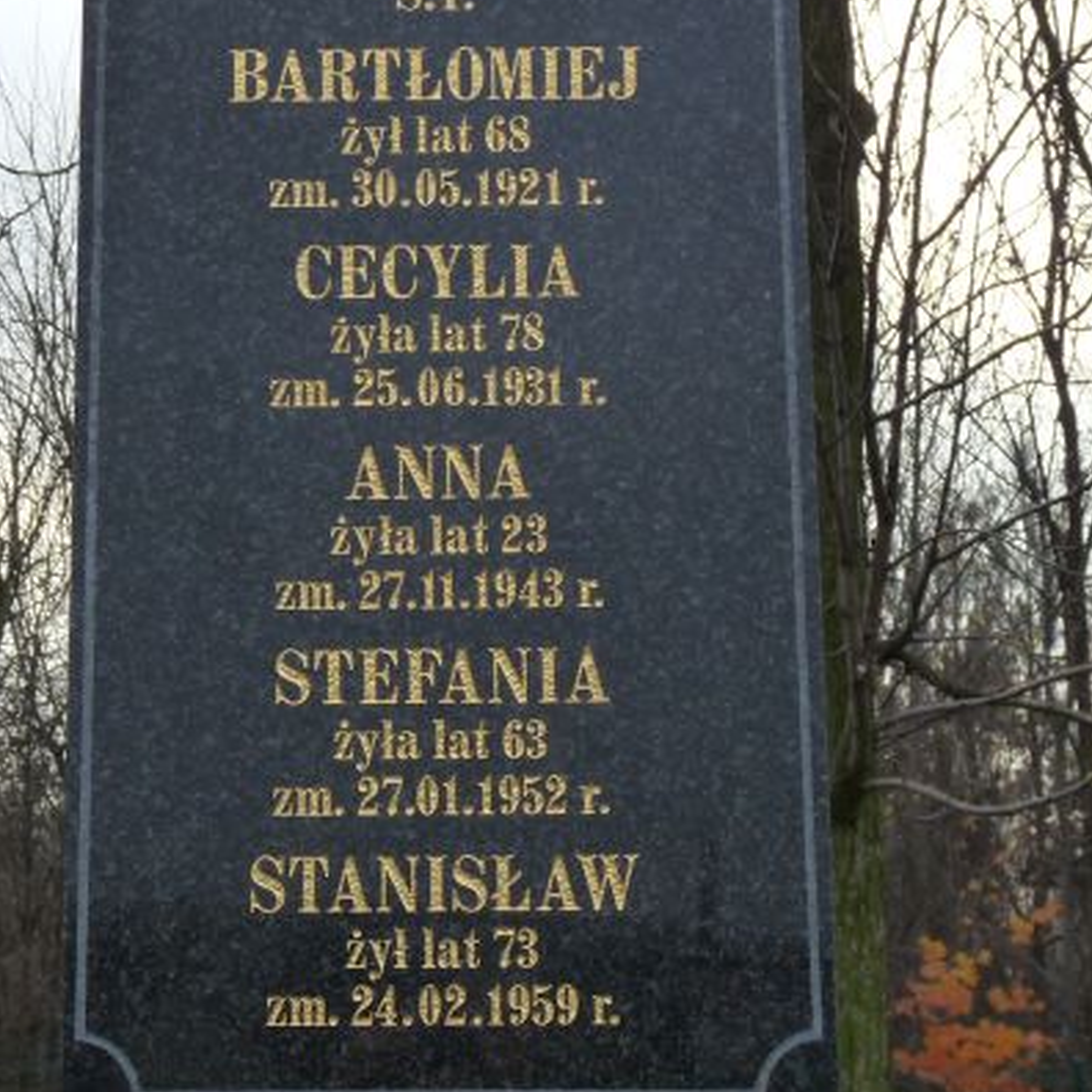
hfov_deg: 15.0
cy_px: 342
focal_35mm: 116
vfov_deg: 15.0
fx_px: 4140
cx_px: 461
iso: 160
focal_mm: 11.5
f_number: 4
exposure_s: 1/200
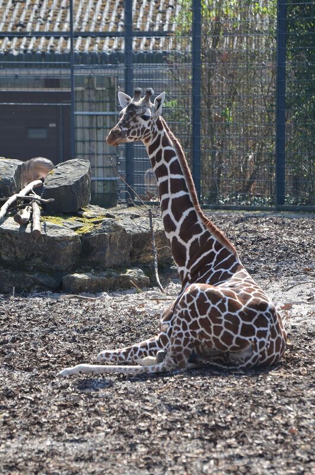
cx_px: 158
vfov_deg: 7.6
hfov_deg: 5.1
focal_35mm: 270
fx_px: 3559
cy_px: 238
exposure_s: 1/200
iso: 100
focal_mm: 180
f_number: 5
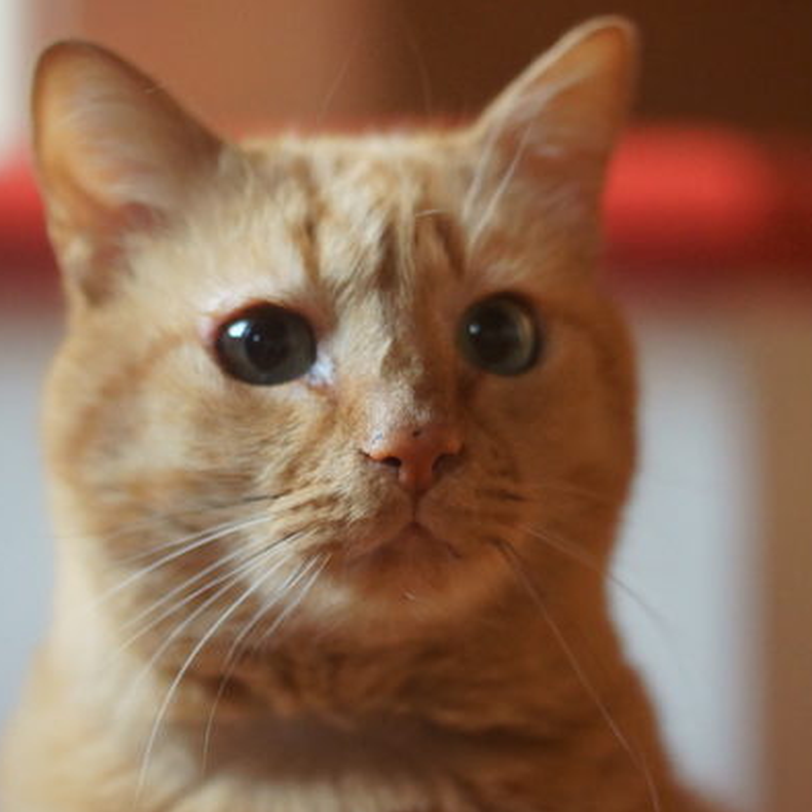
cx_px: 407
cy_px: 406
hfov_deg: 15.0
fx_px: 3079
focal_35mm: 116
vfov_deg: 15.0
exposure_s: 1/60
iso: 1600
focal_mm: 60
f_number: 2
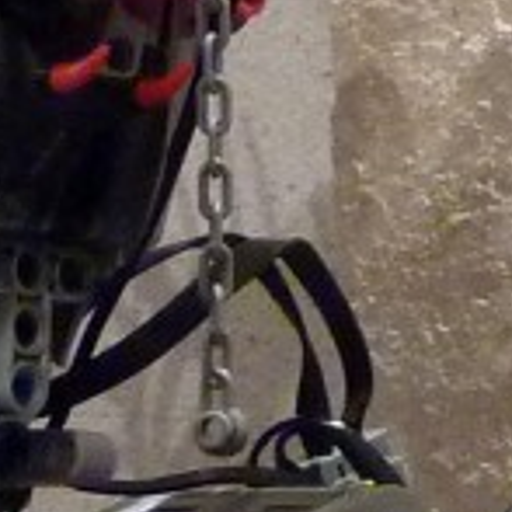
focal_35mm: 277
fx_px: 4635
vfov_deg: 6.3
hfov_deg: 6.3
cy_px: 439
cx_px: -136
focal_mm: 5.3
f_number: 3.5
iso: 400
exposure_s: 1/8
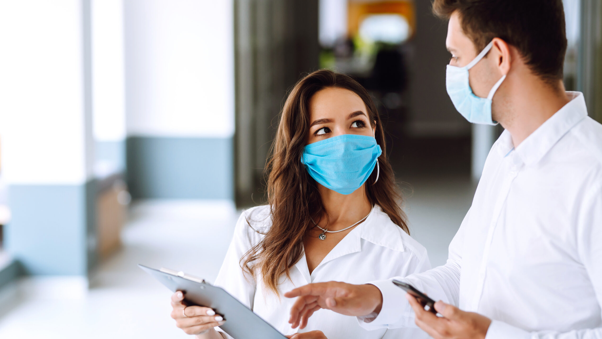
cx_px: 302
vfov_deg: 13.4
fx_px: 1437
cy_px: 177
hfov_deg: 23.7
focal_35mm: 90
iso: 320
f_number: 2.2
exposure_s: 1/200
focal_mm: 85
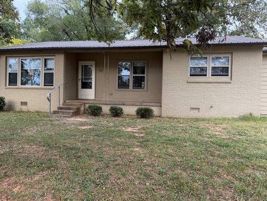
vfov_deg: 54.9
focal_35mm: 25
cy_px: 97
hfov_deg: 69.4
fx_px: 193
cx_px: 133
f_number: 1.78
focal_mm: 6.76
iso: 125
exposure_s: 1/215
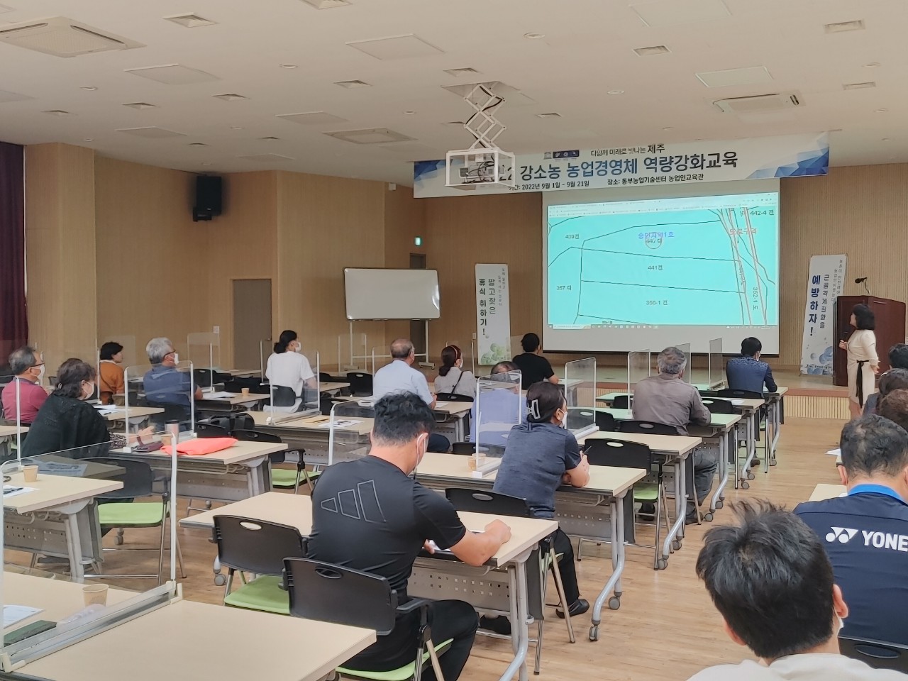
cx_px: 454
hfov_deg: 47.9
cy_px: 340
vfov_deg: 36.8
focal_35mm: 39
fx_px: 1023
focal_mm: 4.81
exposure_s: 1/60.2
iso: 250
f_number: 1.8
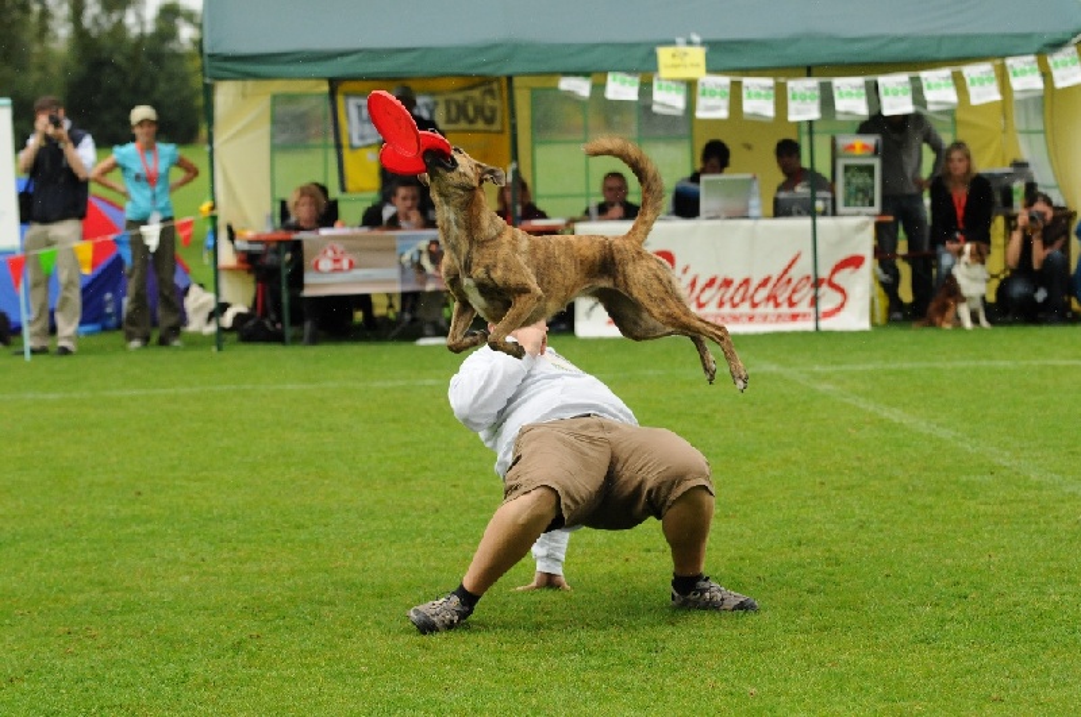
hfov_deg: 16.7
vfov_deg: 11.1
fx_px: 3688
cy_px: 358
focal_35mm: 123
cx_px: 540
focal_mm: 82
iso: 800
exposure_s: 1/2500
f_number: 3.2
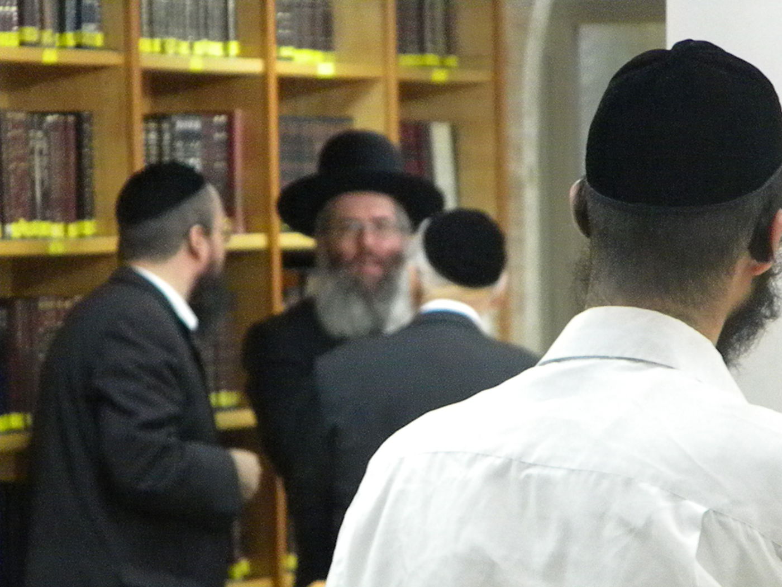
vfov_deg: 5.3
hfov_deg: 7.1
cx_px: 391
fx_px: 6280
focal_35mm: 278
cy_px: 294
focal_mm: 50.4
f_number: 5.4
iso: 3200
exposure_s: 1/79.6
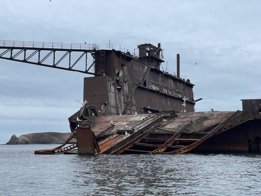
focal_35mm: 52
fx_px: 392
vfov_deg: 28.0
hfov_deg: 36.8
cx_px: 130
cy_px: 98
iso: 25
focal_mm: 6
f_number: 2
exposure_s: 1/533
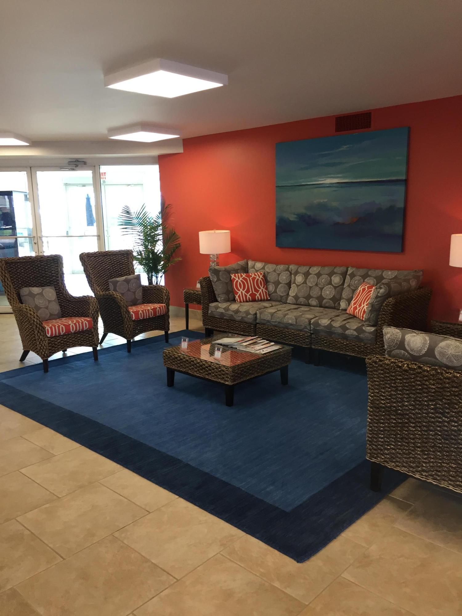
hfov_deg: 48.2
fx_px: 516
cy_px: 308
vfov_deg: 61.7
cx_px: 231
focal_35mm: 29
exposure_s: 1/30
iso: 32
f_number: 2.2
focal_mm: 4.15
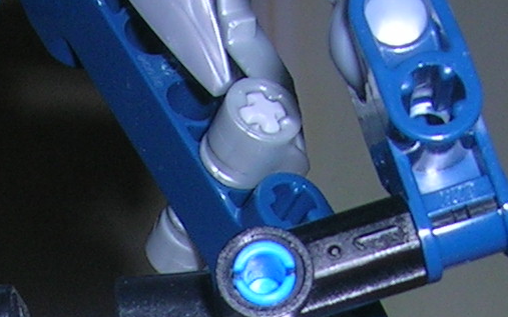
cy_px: 711
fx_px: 2077
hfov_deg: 13.8
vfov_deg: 8.2
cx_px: 28
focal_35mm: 150
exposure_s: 1/60.1
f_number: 4.8
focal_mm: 5.4
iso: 50
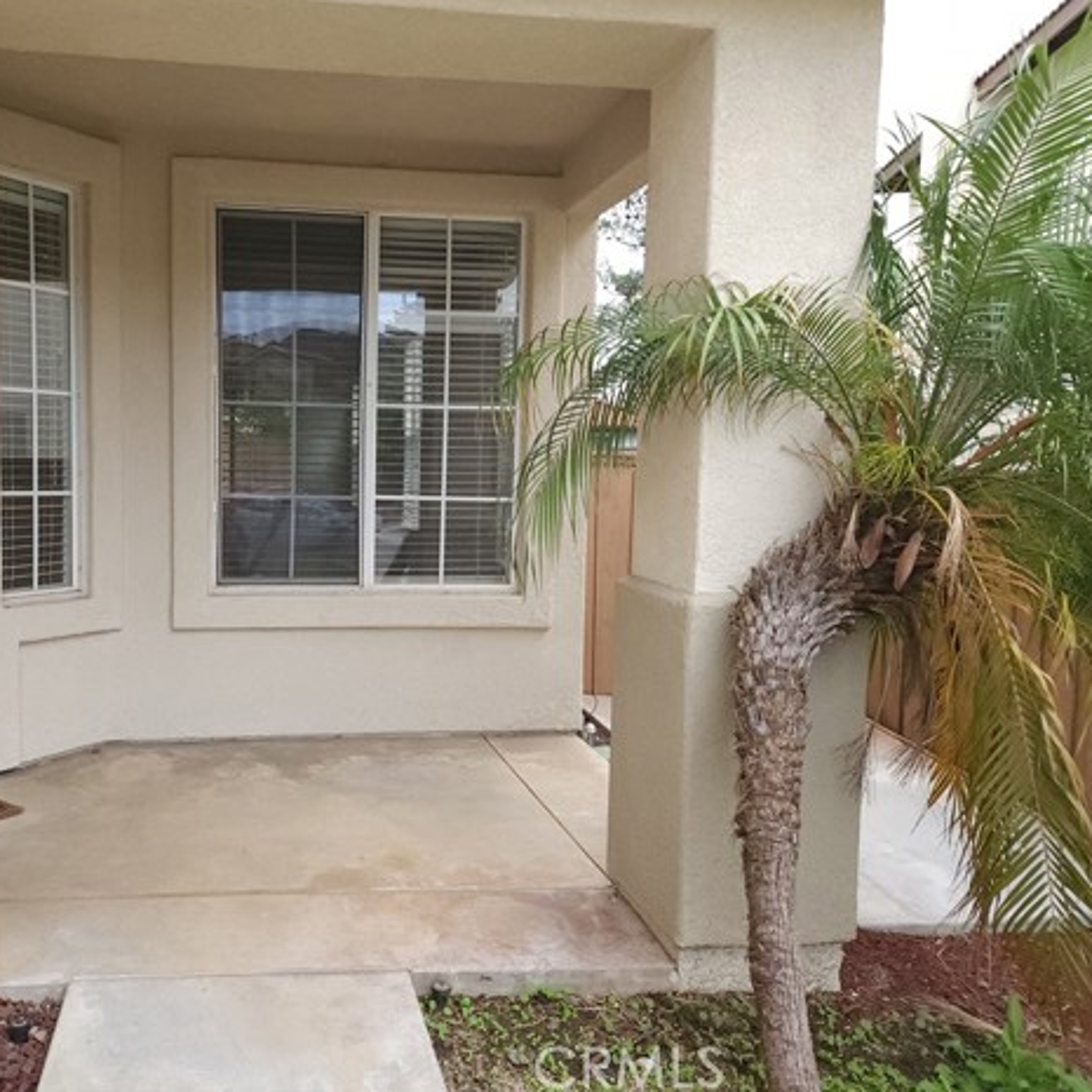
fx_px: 999
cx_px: 364
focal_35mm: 28
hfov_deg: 56.1
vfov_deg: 57.3
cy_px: 538
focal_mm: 6.4
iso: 500
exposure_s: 1/3512
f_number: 1.8
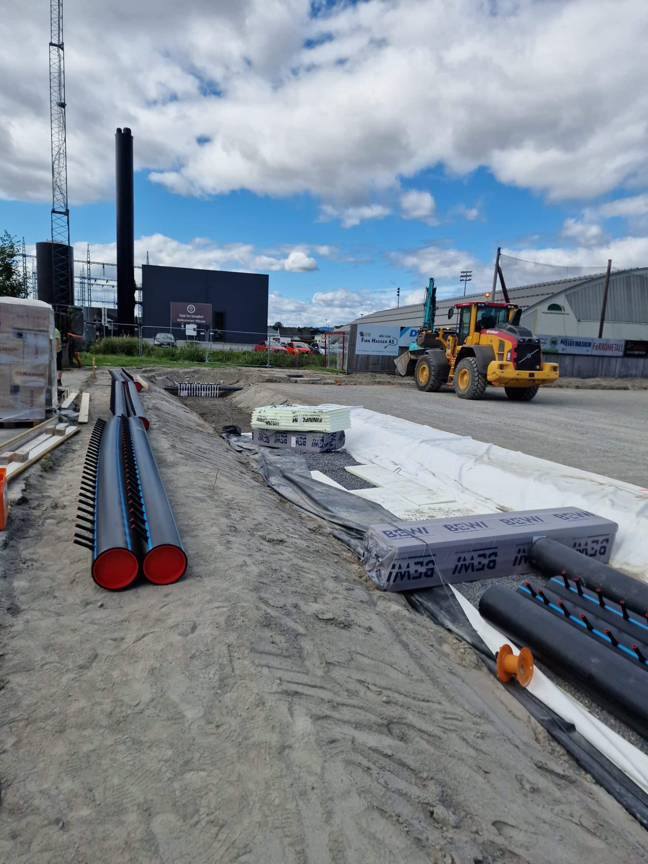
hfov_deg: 58.9
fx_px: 574
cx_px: 324
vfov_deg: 73.9
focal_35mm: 23
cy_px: 432
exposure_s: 1/1552
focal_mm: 6.4
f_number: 1.8
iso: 50
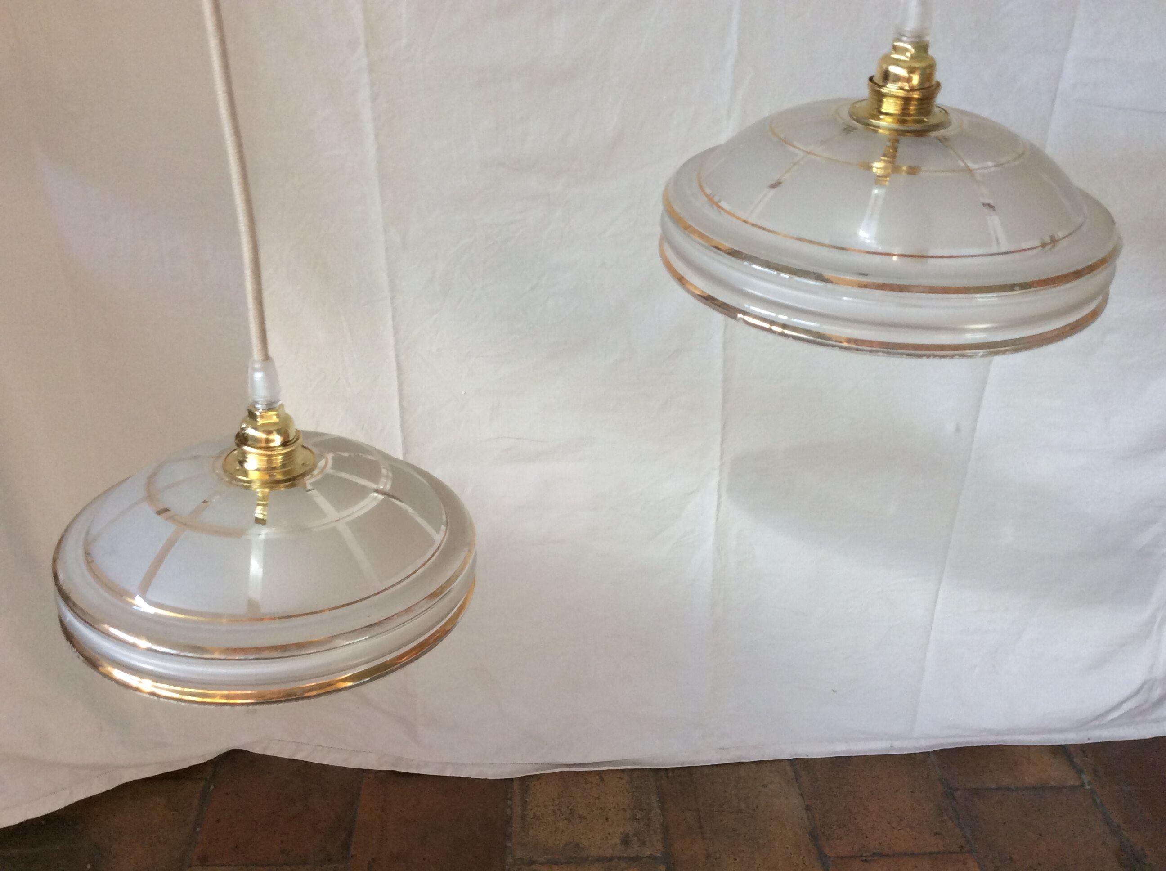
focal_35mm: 32
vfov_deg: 44.1
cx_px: 583
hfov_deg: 56.9
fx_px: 1076
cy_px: 436
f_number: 2.4
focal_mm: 3.3
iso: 64
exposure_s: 1/25
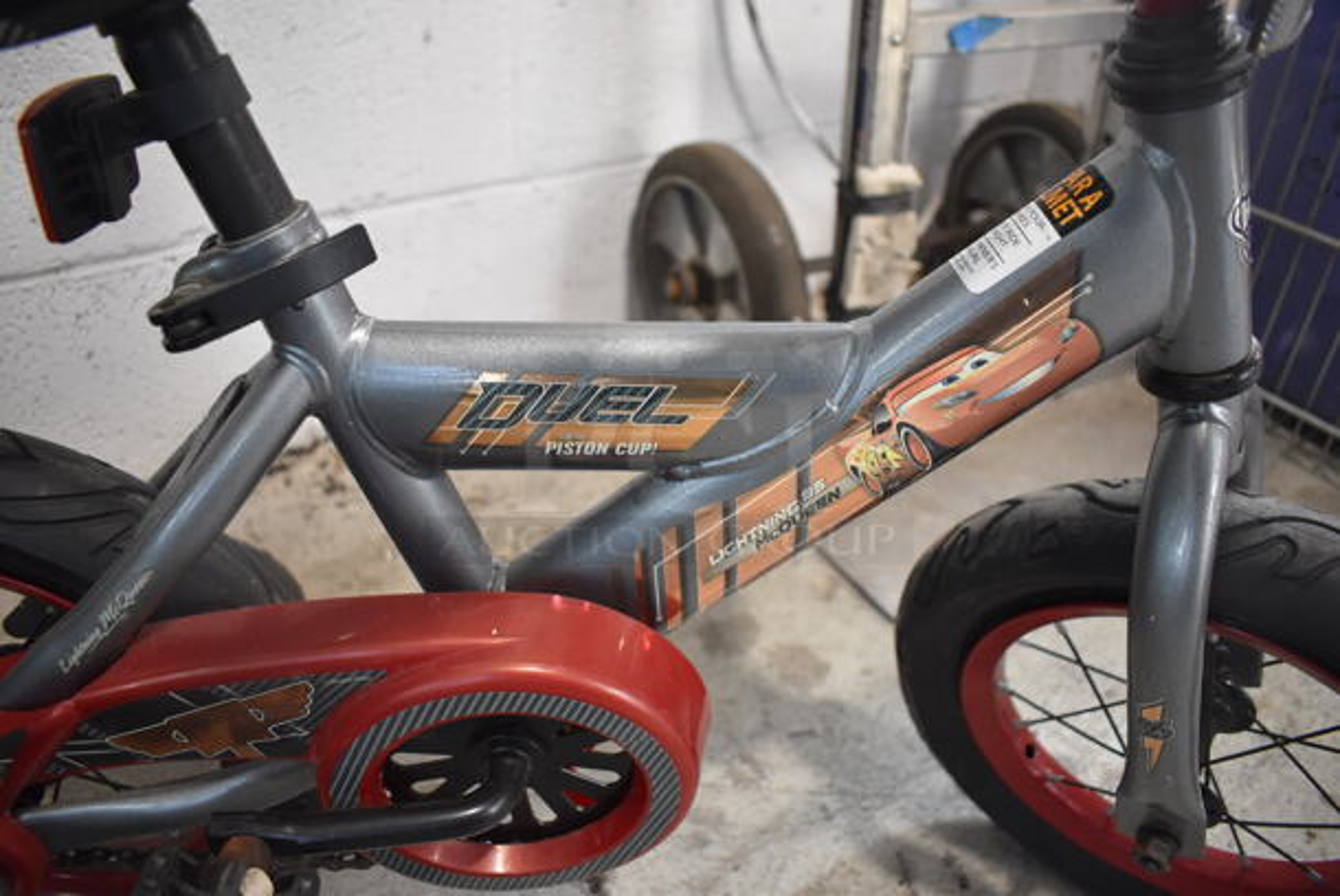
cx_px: 670
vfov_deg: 48.0
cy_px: 448
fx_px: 1006
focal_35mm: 27
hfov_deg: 67.3
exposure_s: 1/125
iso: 1800
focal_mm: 18
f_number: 3.5
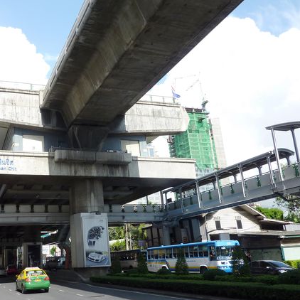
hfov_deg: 46.5
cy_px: 161
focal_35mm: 34
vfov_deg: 48.4
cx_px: 72
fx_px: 333
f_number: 4
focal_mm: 4.1
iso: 80
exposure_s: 1/500
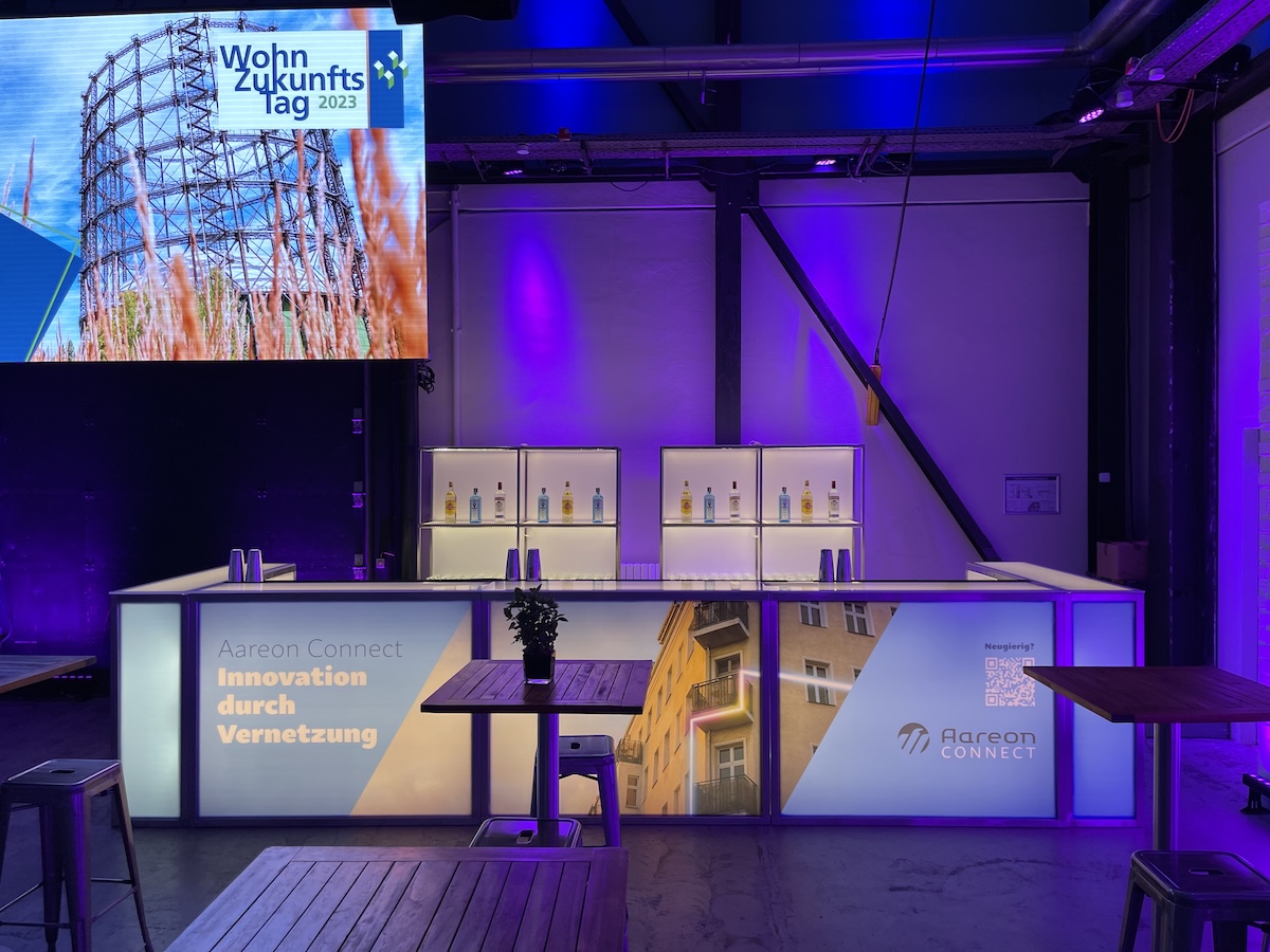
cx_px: 635
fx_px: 954
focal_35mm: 26
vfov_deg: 53.1
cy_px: 476
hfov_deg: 67.3
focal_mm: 5.1
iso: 100
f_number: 1.6
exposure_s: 1/115
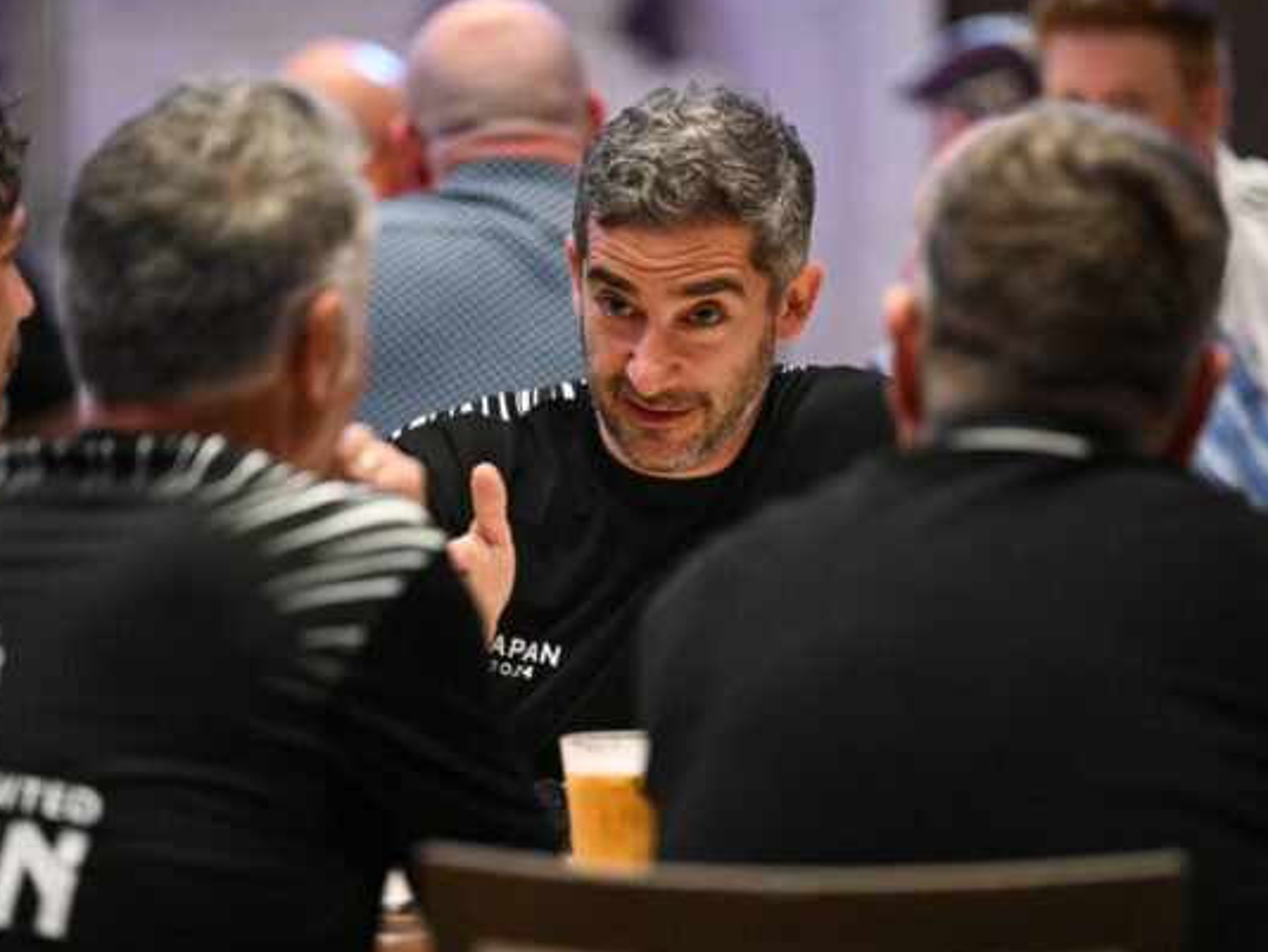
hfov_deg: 6.9
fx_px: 10554
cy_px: 531
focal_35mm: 288
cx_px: 572
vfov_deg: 5.2
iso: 2500
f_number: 2.8
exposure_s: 1/160
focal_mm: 200
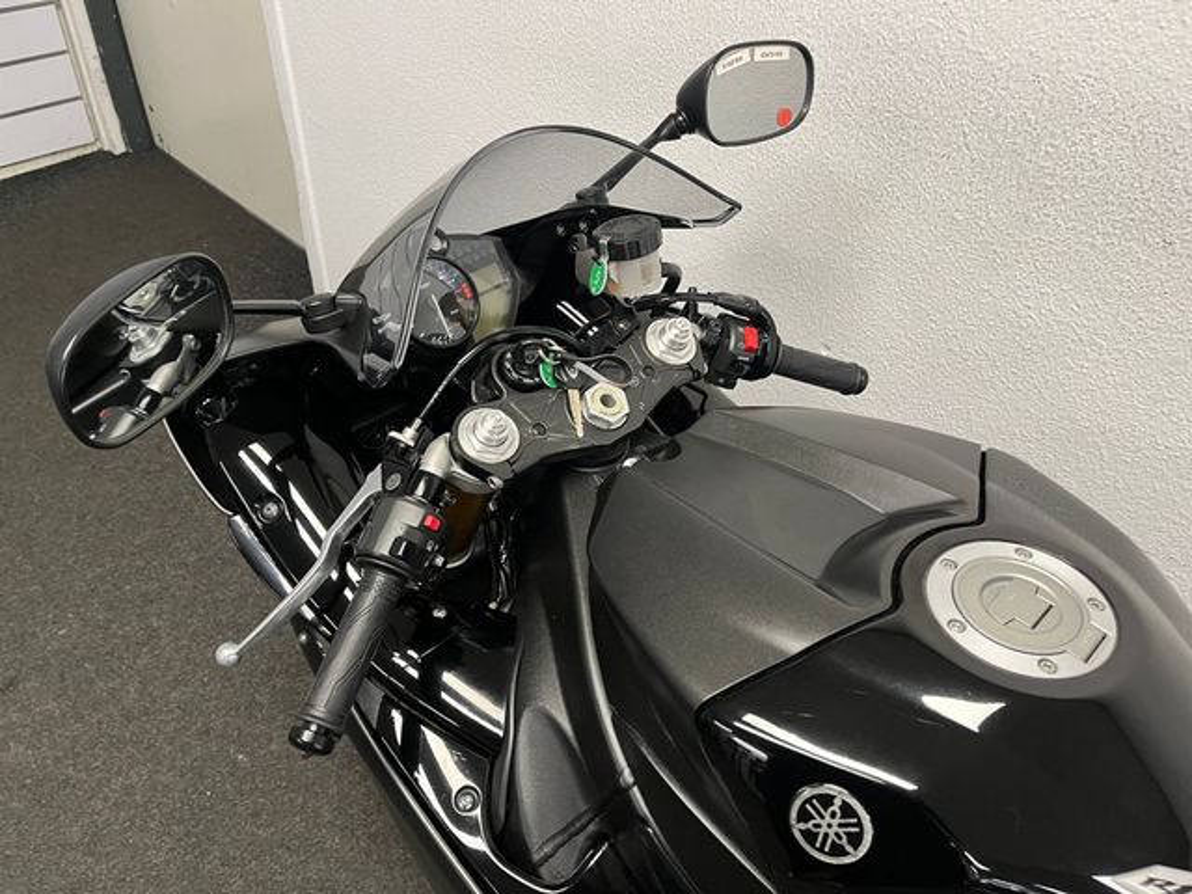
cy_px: 447
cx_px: 596
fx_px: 895
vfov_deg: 53.1
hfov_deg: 67.3
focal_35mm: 26
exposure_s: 1/50
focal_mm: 5.1
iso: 100
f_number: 1.6
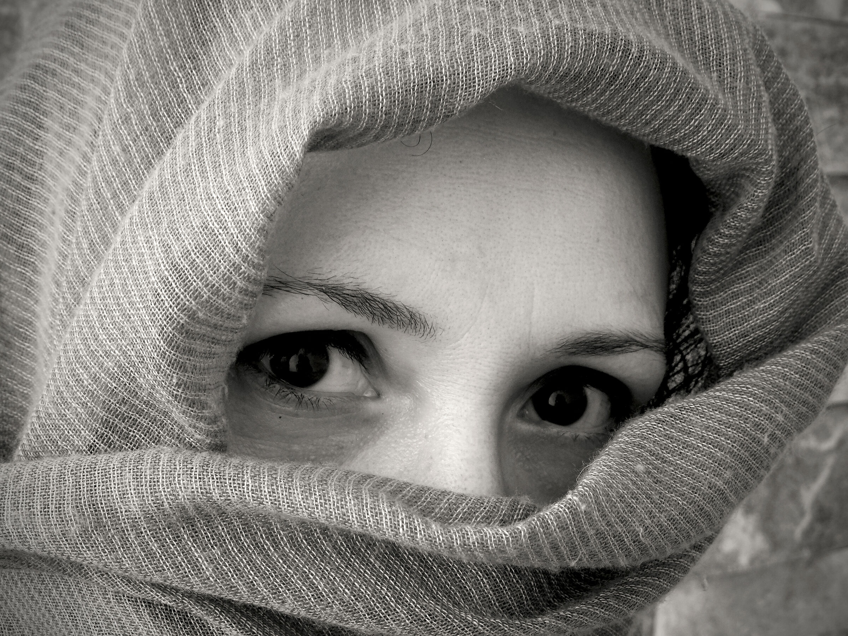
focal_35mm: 54
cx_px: 424
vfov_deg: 27.0
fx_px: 1323
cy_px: 318
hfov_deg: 35.5
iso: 160
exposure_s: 1/60
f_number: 4.5
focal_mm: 9.18
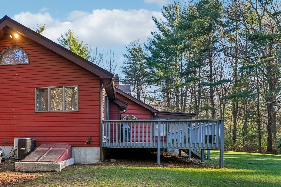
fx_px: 172
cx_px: 95
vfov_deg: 57.1
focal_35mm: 22
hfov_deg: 76.2
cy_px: 105
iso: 400
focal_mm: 16
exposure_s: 1/50
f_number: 8
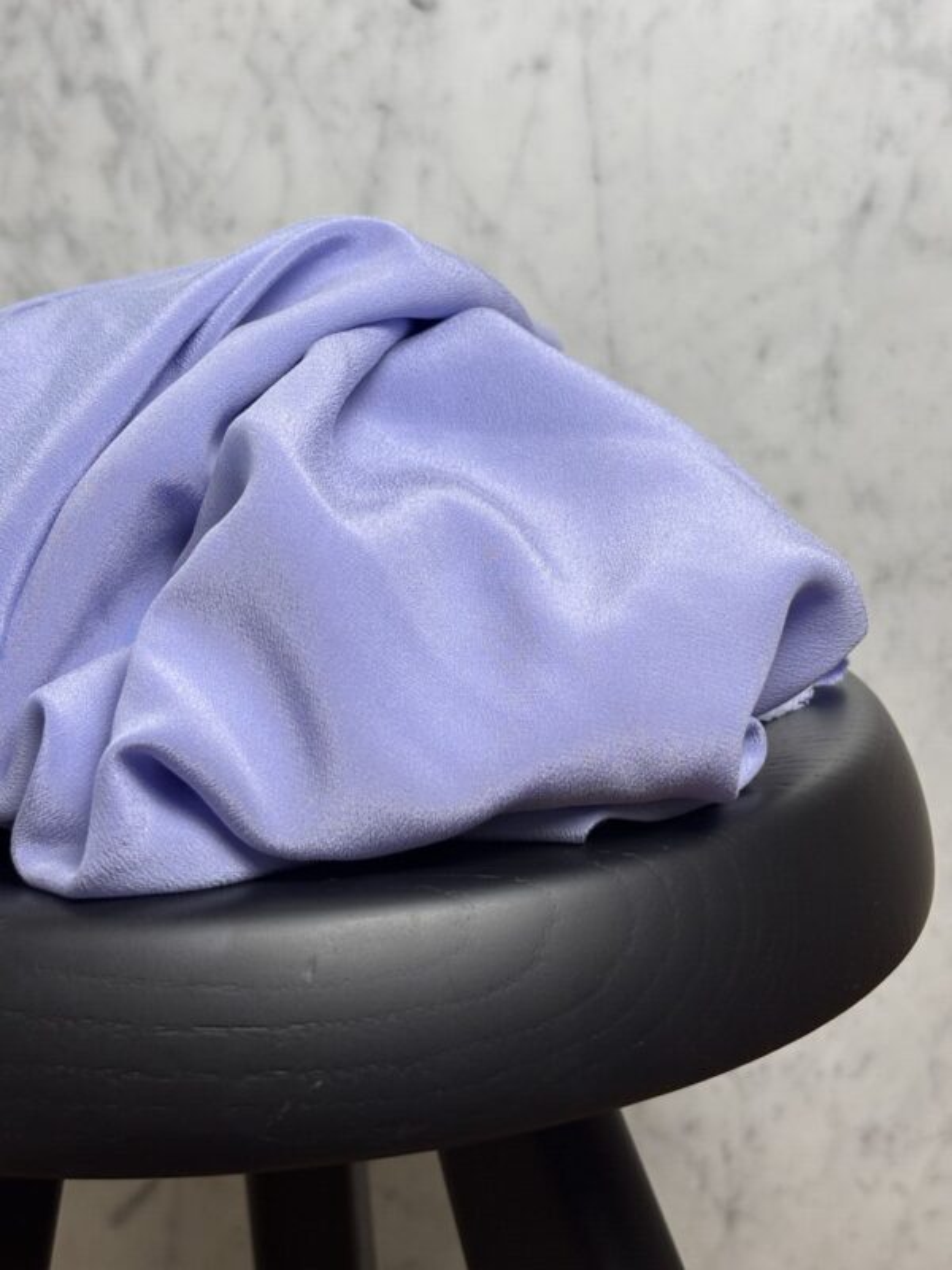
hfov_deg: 28.0
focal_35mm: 52
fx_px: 1907
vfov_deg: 36.8
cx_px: 476
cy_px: 635
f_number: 1.6
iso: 50
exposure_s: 1/110
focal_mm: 5.96
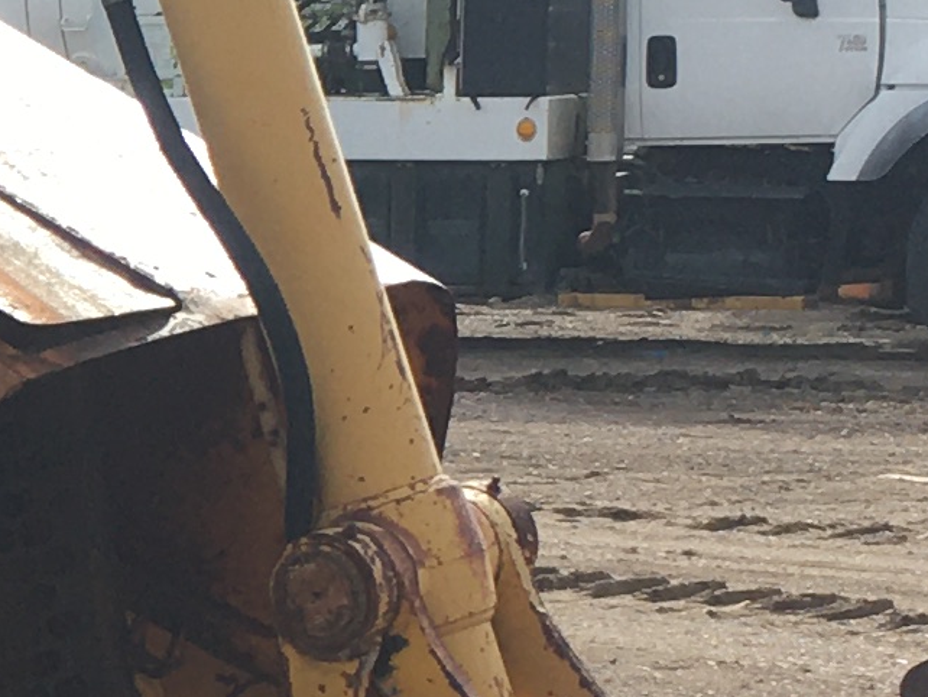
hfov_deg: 10.3
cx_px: -721
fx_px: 4881
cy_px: 532
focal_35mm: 182
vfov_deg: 8.2
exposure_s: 1/761
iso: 25
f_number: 2.2
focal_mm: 4.15
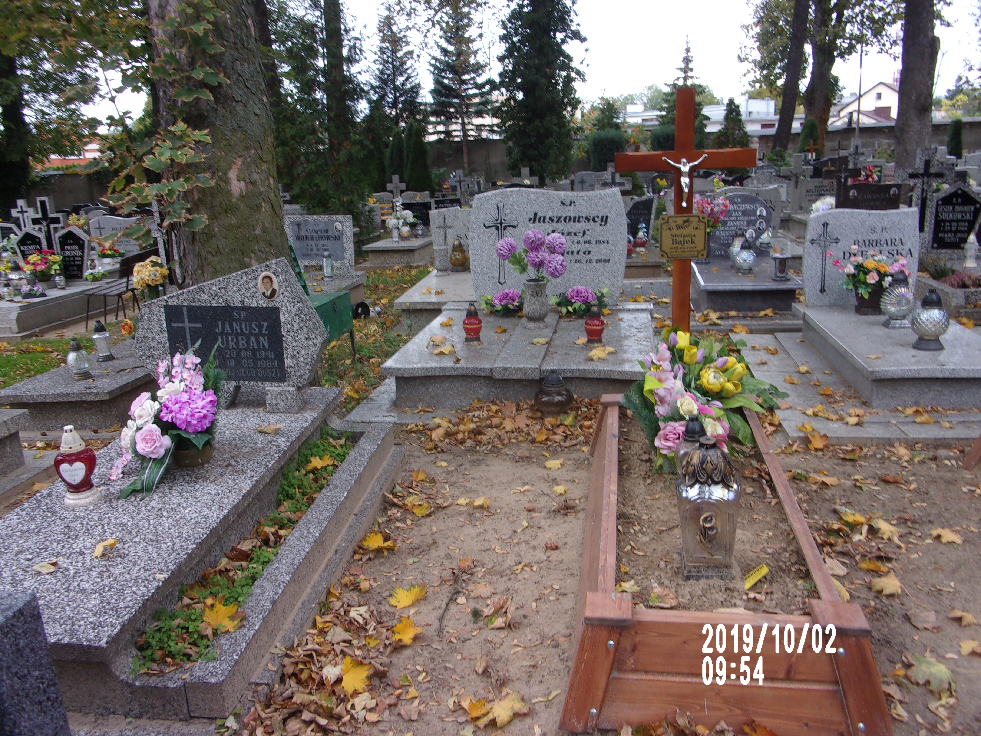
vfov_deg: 49.7
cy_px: 368
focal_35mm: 28
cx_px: 490
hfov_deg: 63.4
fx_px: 794
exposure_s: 1/70
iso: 80
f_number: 3.9
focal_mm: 5.1
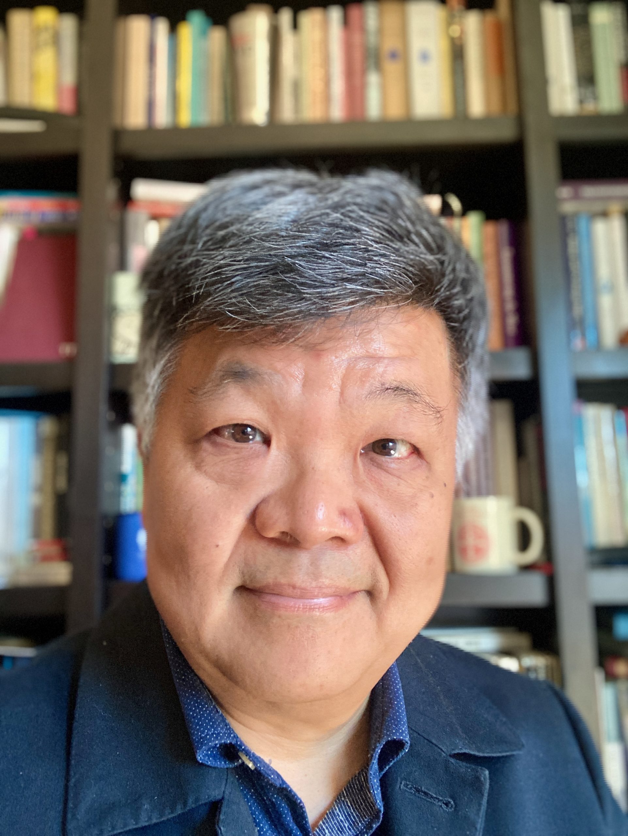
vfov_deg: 56.8
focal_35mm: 32
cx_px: 314
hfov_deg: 44.2
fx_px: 773
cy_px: 418
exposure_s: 1/60
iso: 200
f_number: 2.2
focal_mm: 2.87
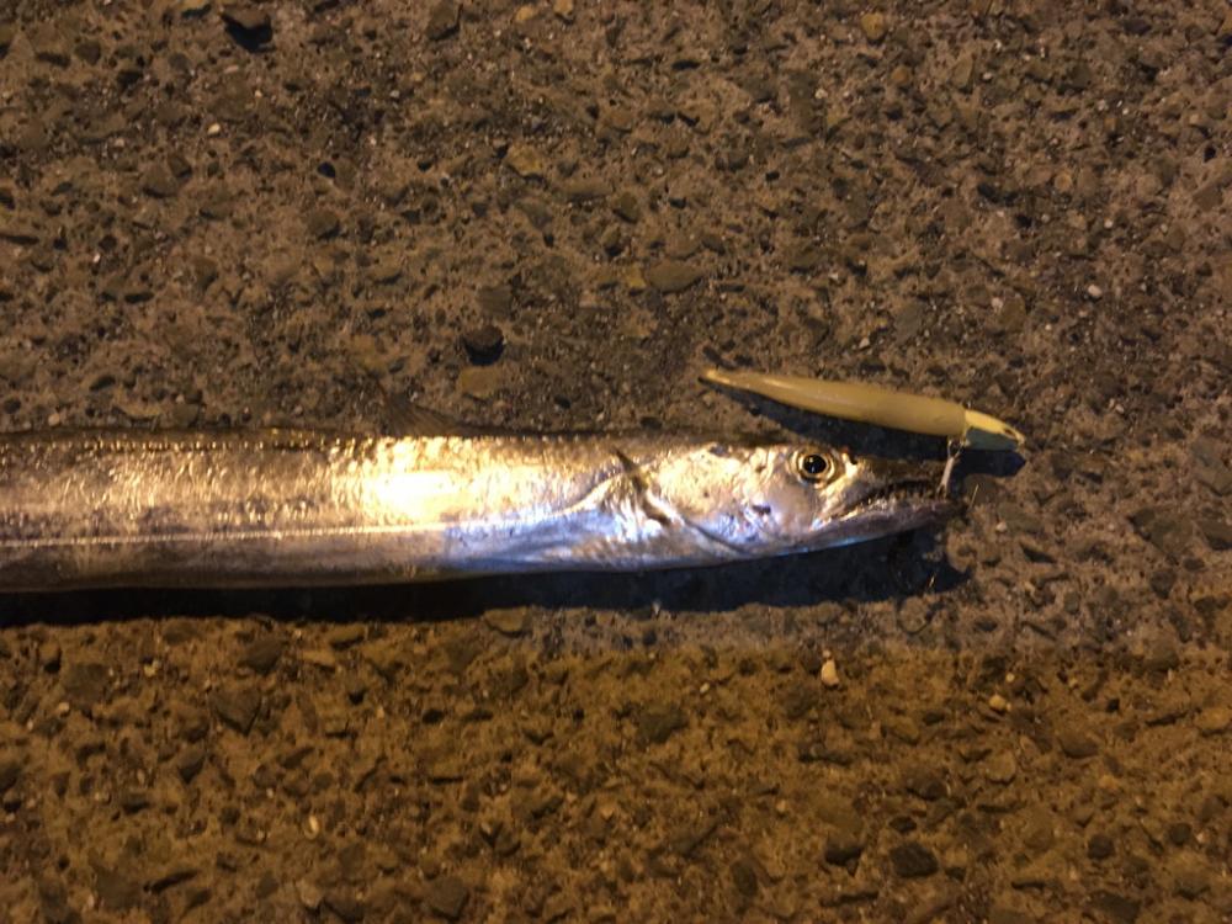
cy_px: 462
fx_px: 1032
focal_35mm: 29
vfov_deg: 48.2
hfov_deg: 61.7
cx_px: 616
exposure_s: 1/15
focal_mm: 4.15
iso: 250
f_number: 2.2
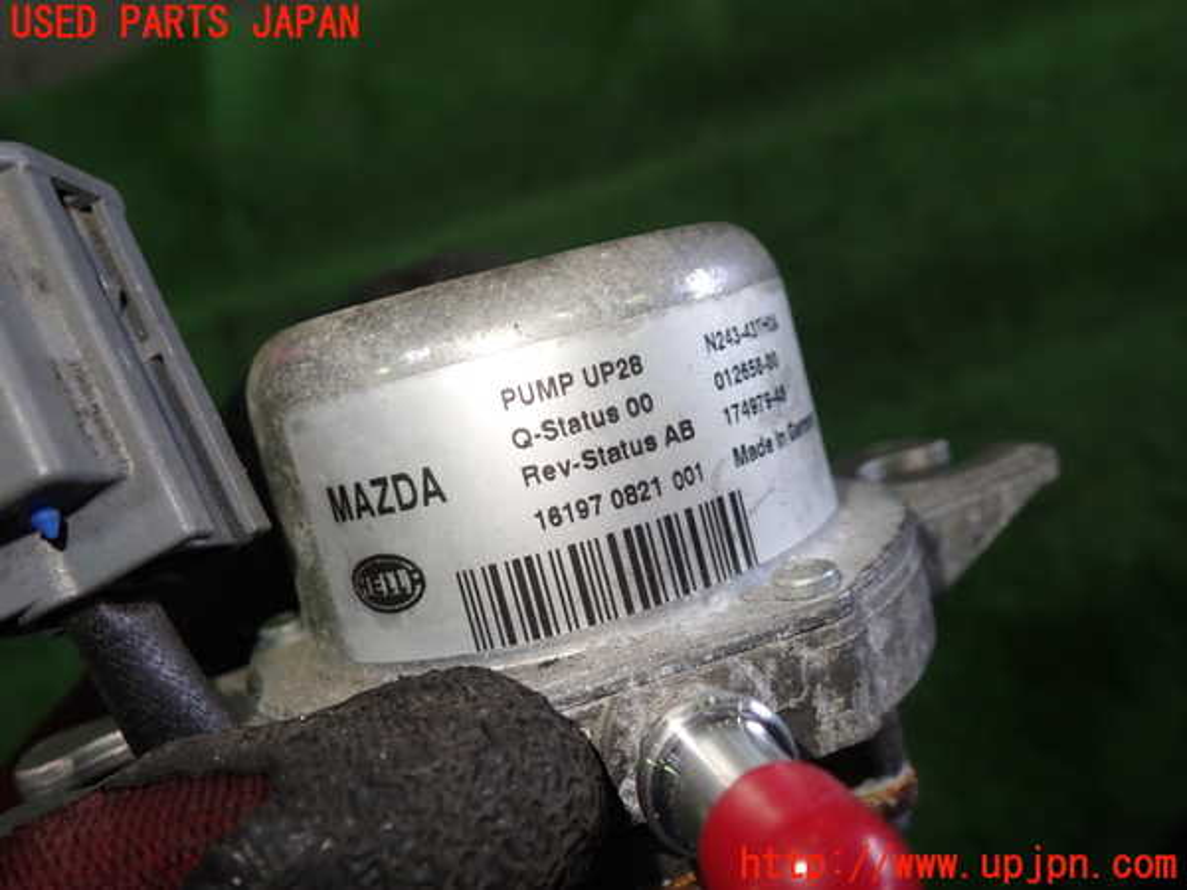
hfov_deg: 60.0
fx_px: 1029
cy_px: 445
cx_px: 594
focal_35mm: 30
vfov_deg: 46.8
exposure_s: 1/60
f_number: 2.3
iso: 200
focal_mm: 5.4
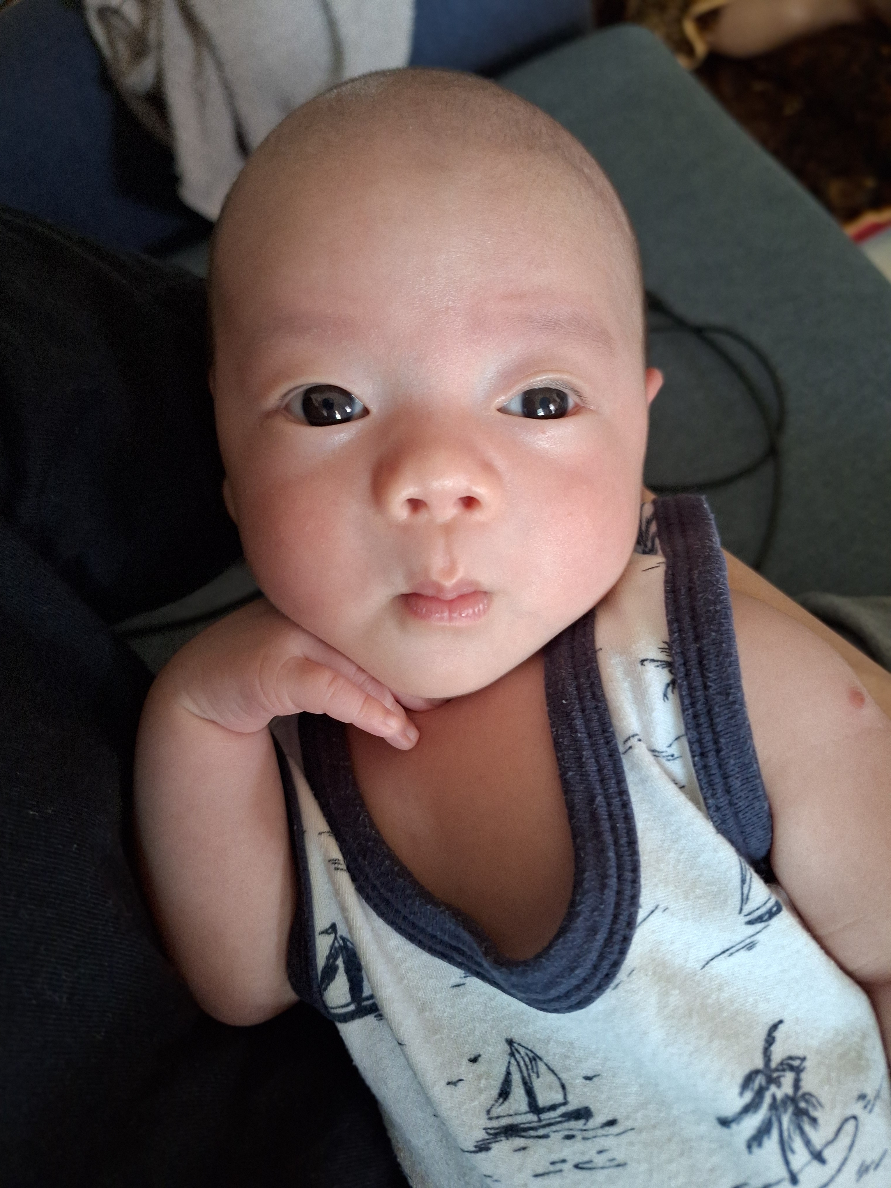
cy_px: 594
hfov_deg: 58.9
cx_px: 446
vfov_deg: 73.9
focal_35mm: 23
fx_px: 789
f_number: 1.8
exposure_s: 1/33
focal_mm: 5.54
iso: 250
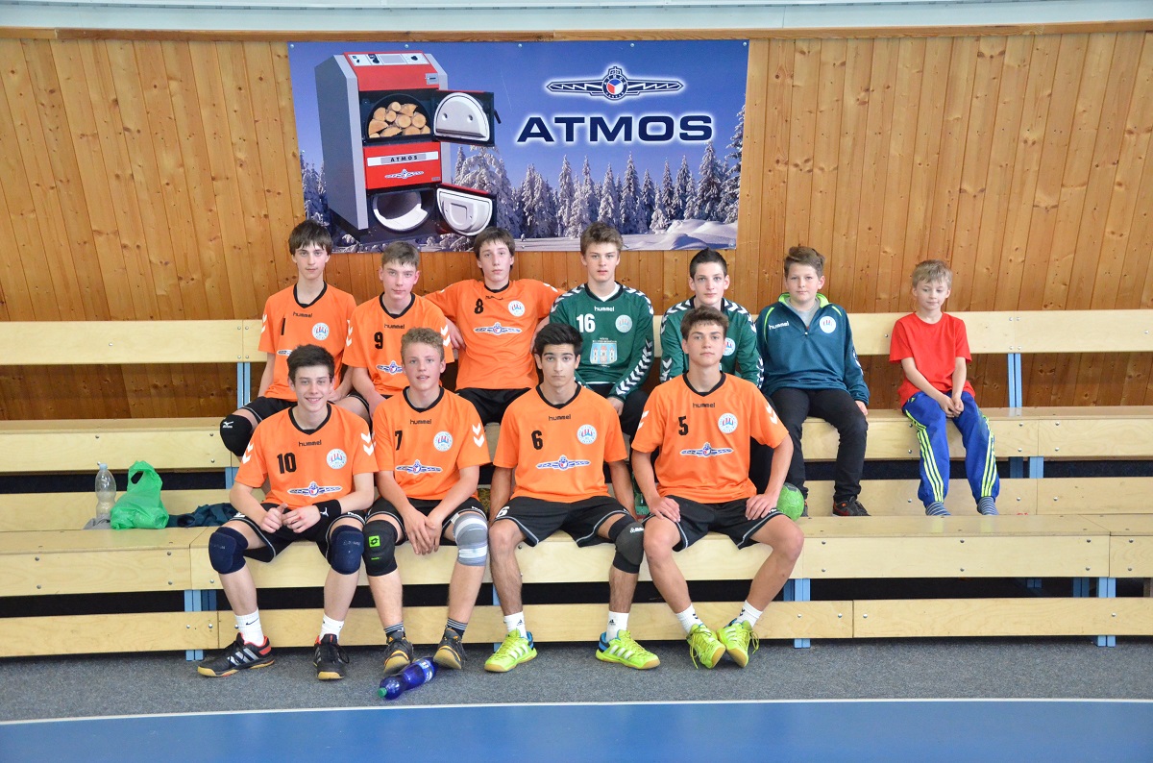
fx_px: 1534
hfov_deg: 41.2
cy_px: 382
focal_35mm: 48
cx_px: 576
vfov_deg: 27.9
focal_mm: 32
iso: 4000
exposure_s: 1/250
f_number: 4.2
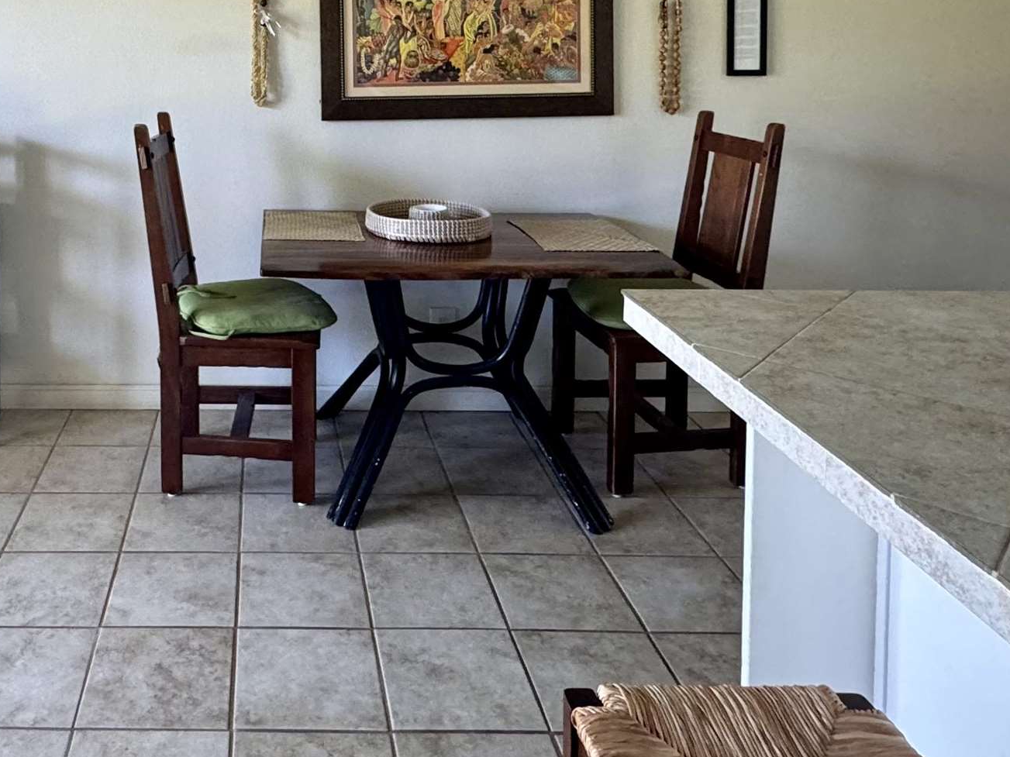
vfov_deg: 39.4
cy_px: 55
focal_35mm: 33
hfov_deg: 52.8
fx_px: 963
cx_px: 250
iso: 250
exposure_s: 1/99
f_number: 2.2
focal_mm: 2.22
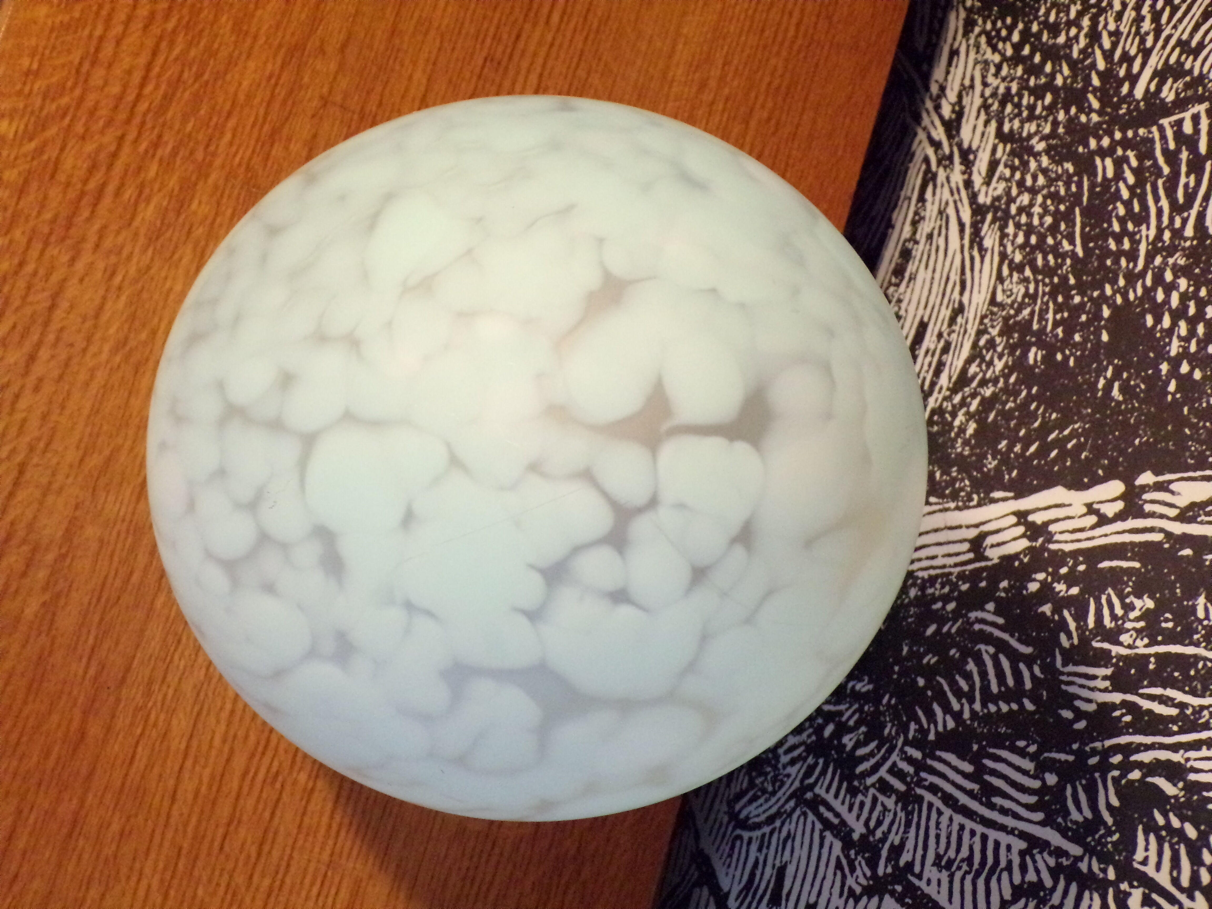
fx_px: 1716
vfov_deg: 29.7
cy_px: 454
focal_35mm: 49
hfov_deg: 38.9
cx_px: 606
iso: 800
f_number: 3.5
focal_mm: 8.7
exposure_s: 1/60
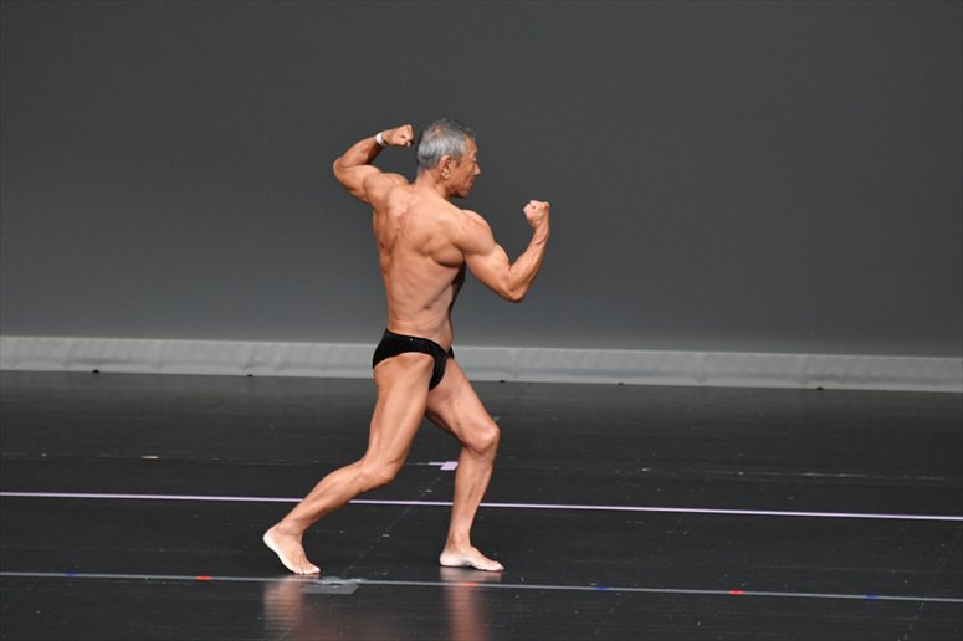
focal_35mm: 315
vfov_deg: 4.4
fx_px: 8422
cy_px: 320
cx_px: 482
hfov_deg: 6.5
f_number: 5.6
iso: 4000
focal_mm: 210
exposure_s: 1/400
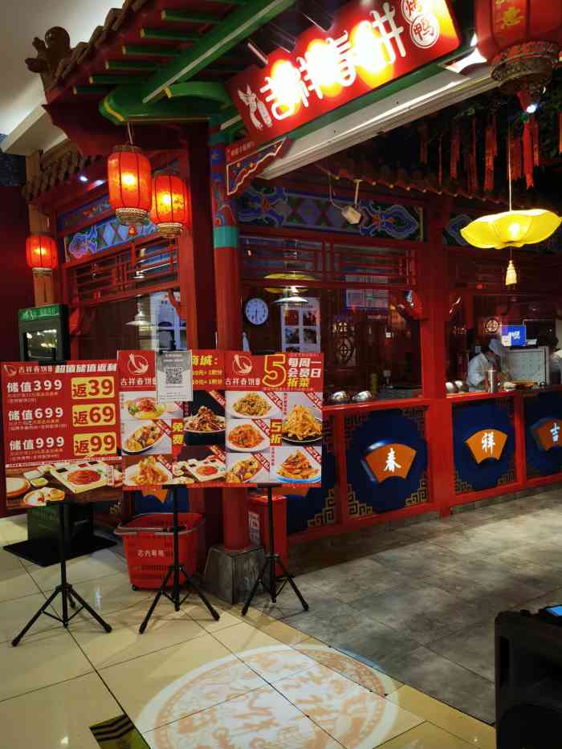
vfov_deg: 65.3
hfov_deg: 51.4
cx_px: 281
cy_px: 374
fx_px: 584
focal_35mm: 27
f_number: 1.9
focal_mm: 6.67
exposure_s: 1/100
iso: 100
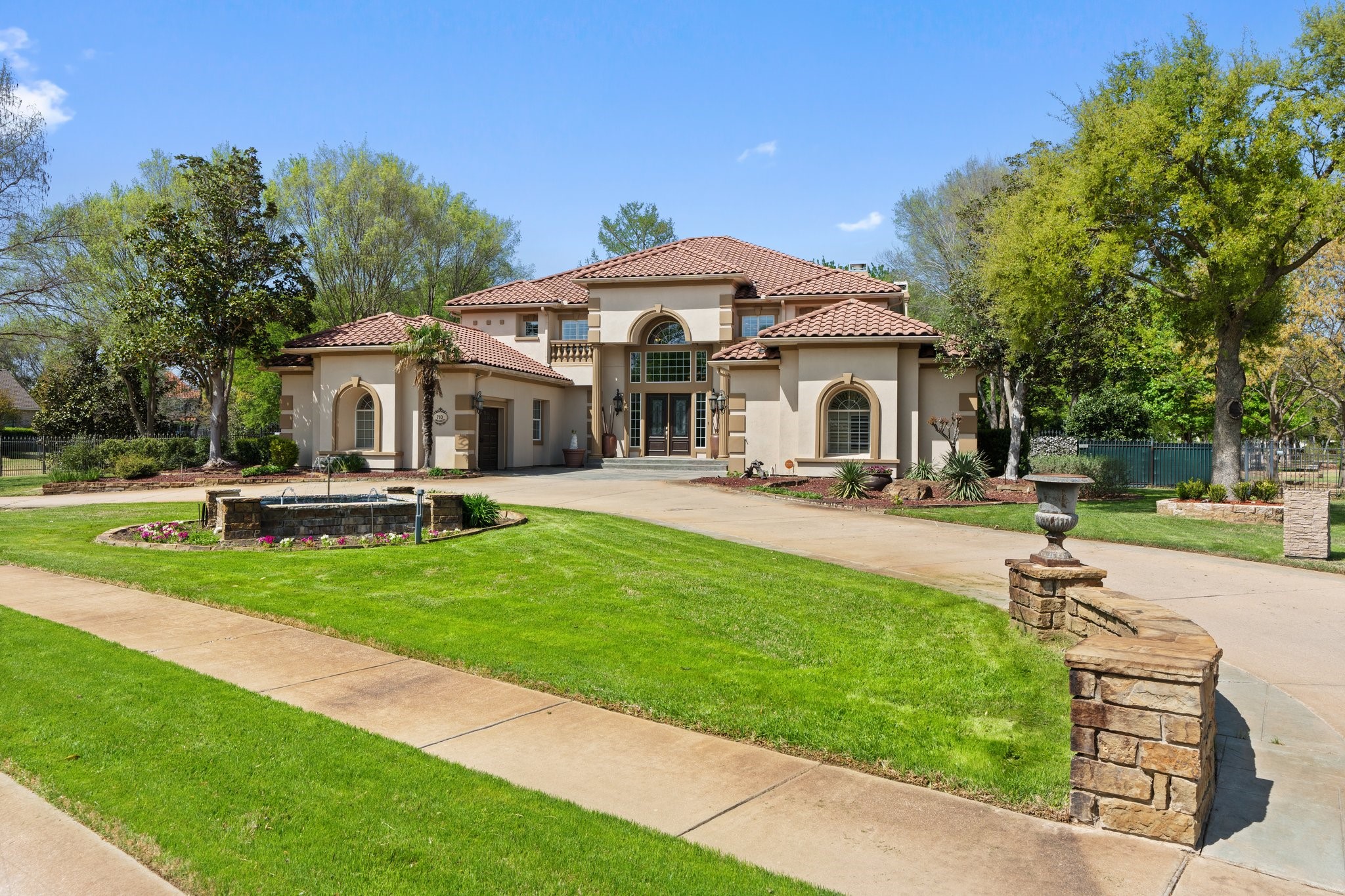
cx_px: 672
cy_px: 448
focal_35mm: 25
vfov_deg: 51.3
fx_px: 934
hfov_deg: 71.5
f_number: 8
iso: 160
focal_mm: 25
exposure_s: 1/60
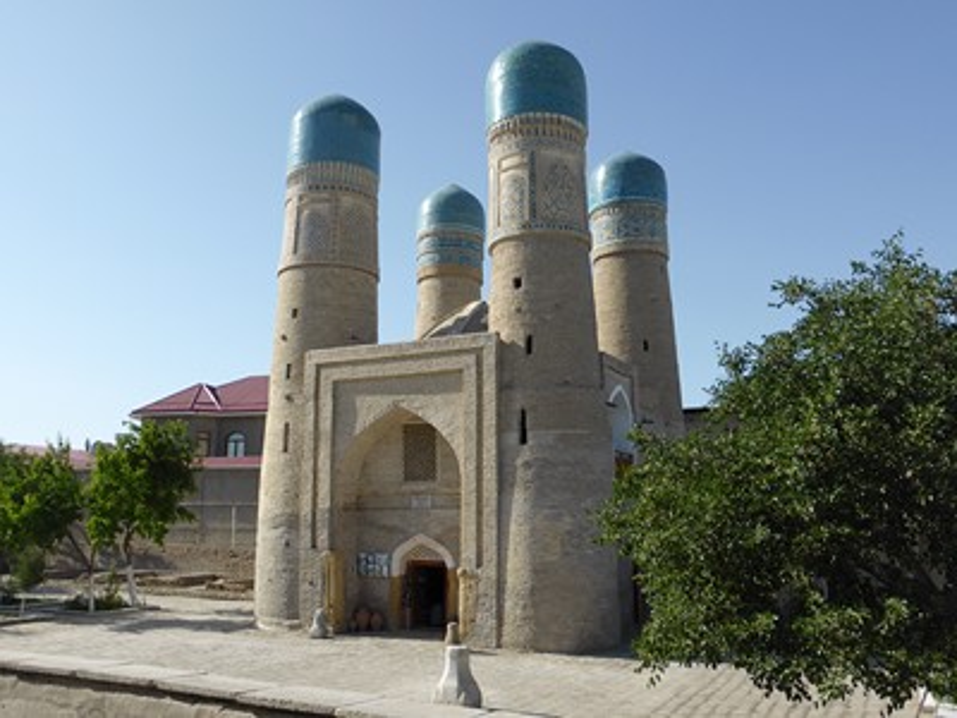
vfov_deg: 45.4
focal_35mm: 31
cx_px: 478
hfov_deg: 58.4
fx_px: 857
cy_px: 359
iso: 100
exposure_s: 1/1000
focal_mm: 5.4
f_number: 3.6
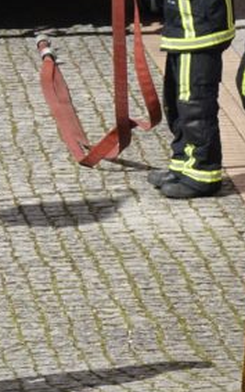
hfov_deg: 2.8
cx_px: -131
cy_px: 229
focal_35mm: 462
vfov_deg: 4.5
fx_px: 4933
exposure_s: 1/1000
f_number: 5.6
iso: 2000
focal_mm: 65.23
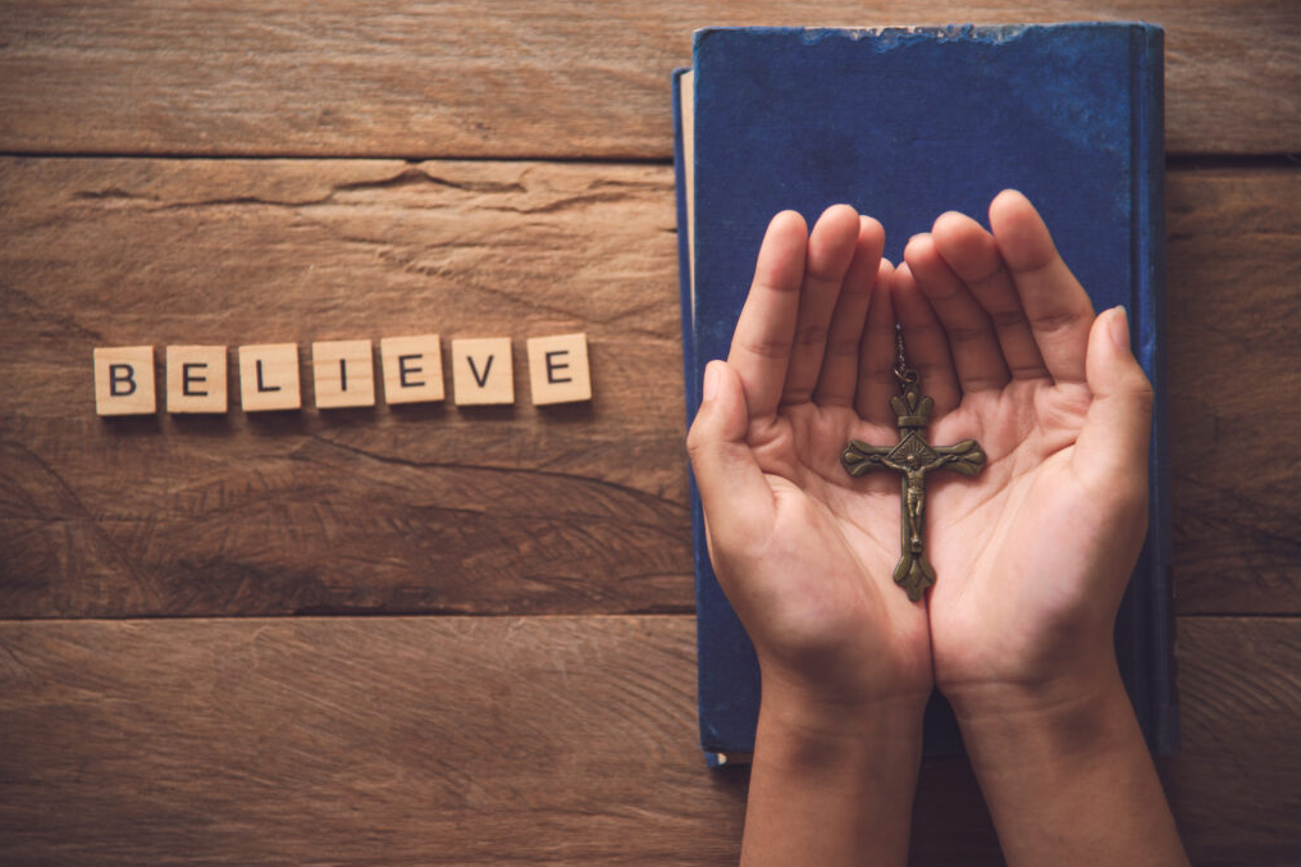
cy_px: 433
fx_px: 4083
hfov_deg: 18.1
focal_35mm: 113
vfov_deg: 12.1
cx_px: 649
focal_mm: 112
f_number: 4
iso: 100
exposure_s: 1/90
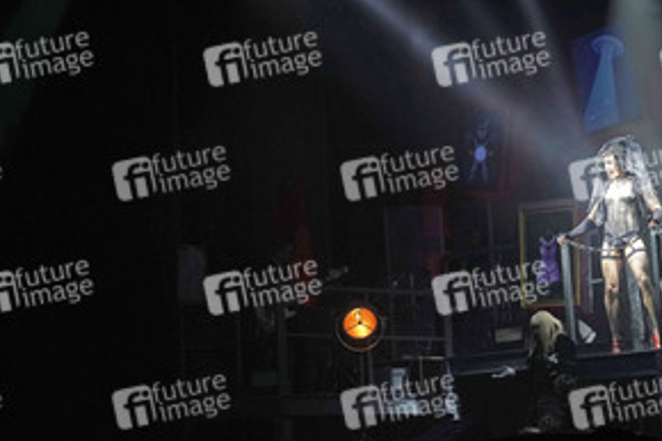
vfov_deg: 15.7
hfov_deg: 23.3
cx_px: 202
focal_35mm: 87
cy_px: 231
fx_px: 1599
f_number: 7.1
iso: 1600
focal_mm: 56
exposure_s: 1/1000
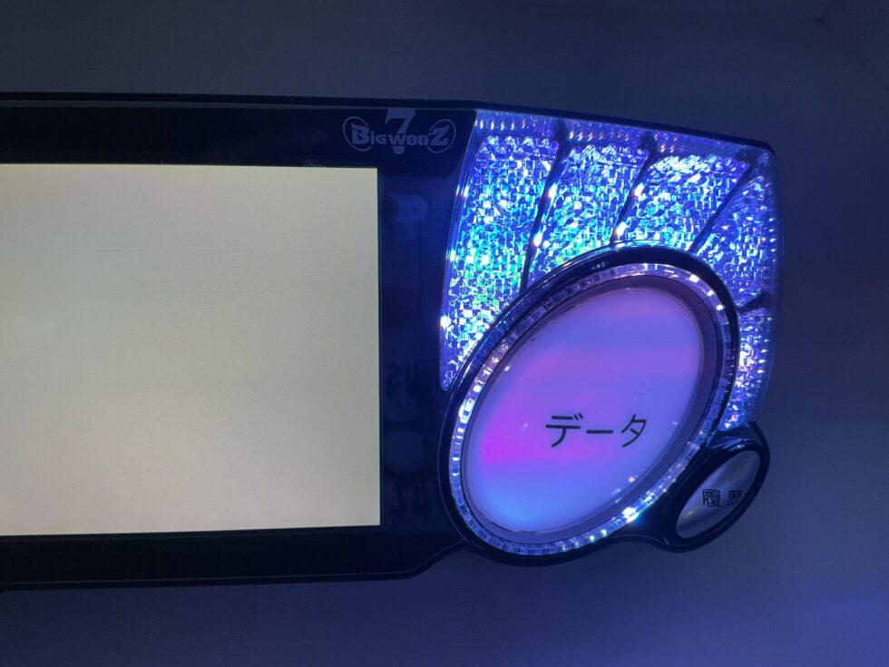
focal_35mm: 29
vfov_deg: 48.2
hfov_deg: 61.7
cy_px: 334
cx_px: 444
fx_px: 745
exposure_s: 1/100
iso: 20
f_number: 1.8
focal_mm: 3
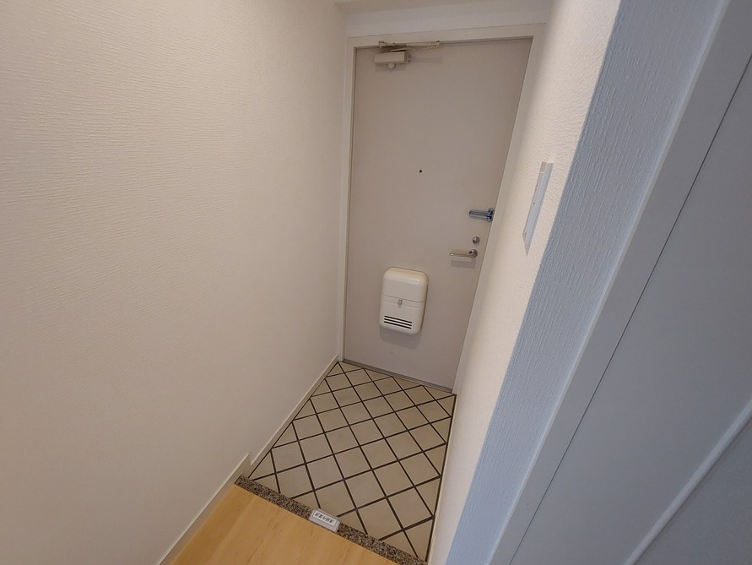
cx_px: 358
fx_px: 304
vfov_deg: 85.6
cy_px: 300
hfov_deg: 102.0
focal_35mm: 14
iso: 250
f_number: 2.2
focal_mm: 1.74
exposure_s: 1/60
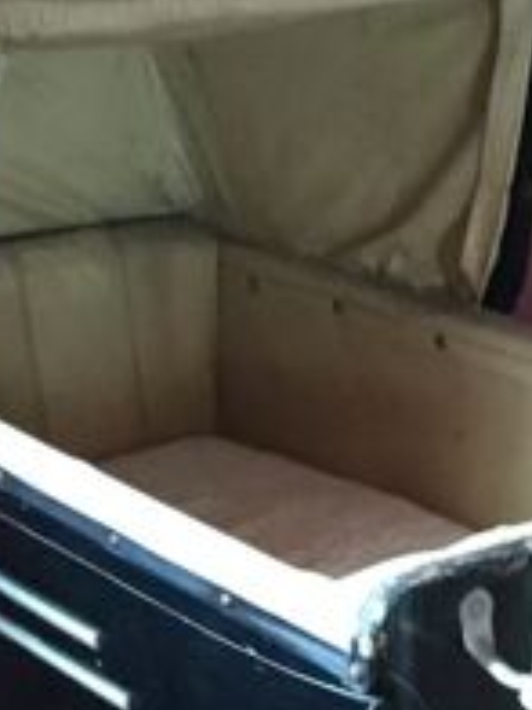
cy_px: 692
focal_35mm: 101
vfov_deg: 19.0
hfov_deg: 14.6
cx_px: 420
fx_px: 2070
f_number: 2.4
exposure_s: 1/17
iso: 800
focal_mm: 3.3
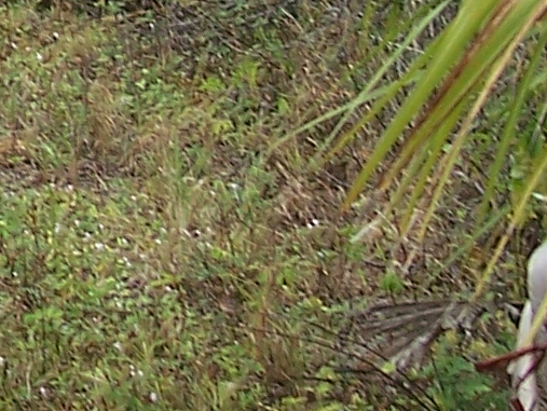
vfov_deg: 6.2
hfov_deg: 7.9
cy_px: -245
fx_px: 3764
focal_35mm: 238
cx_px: -561
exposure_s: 1/250
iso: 64
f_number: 2.8
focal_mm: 7.8
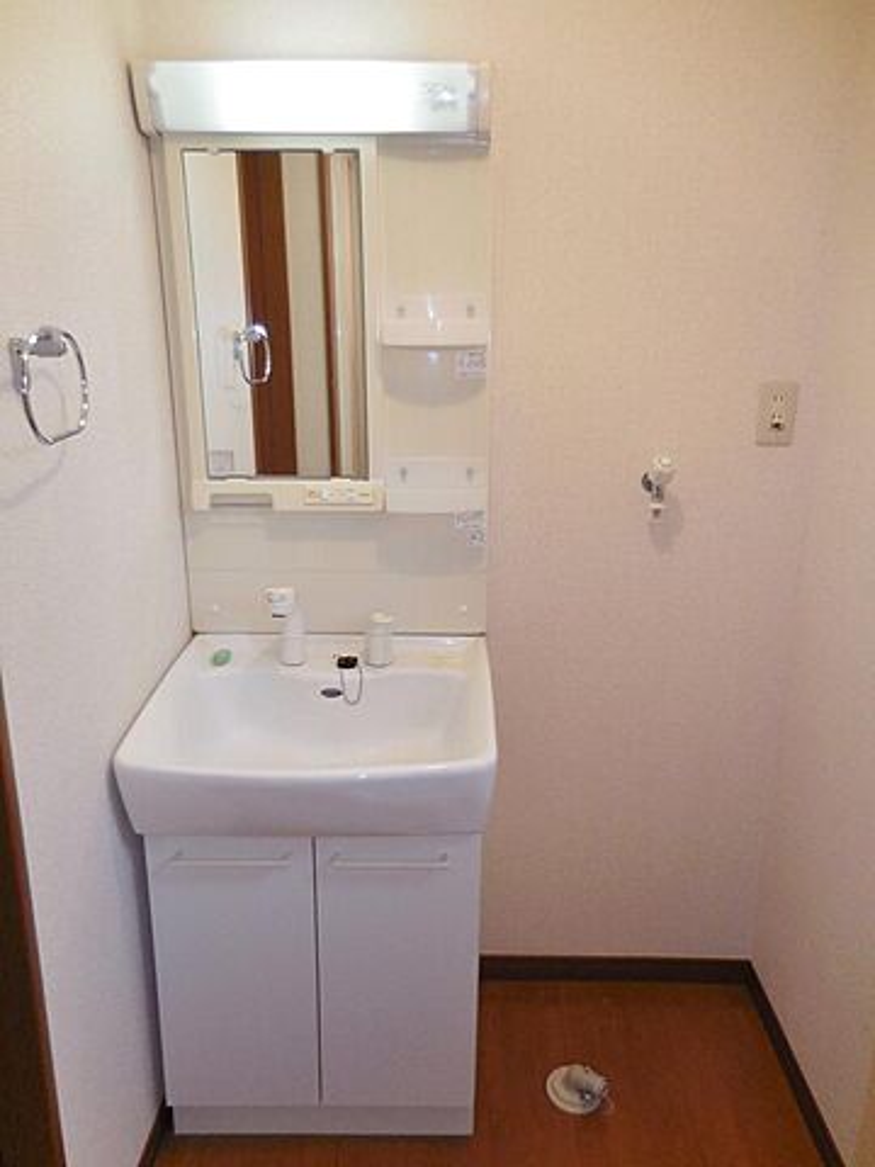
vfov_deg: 69.4
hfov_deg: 54.9
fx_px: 843
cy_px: 584
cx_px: 438
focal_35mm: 25
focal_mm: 4.5
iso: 160
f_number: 3.3
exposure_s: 1/30
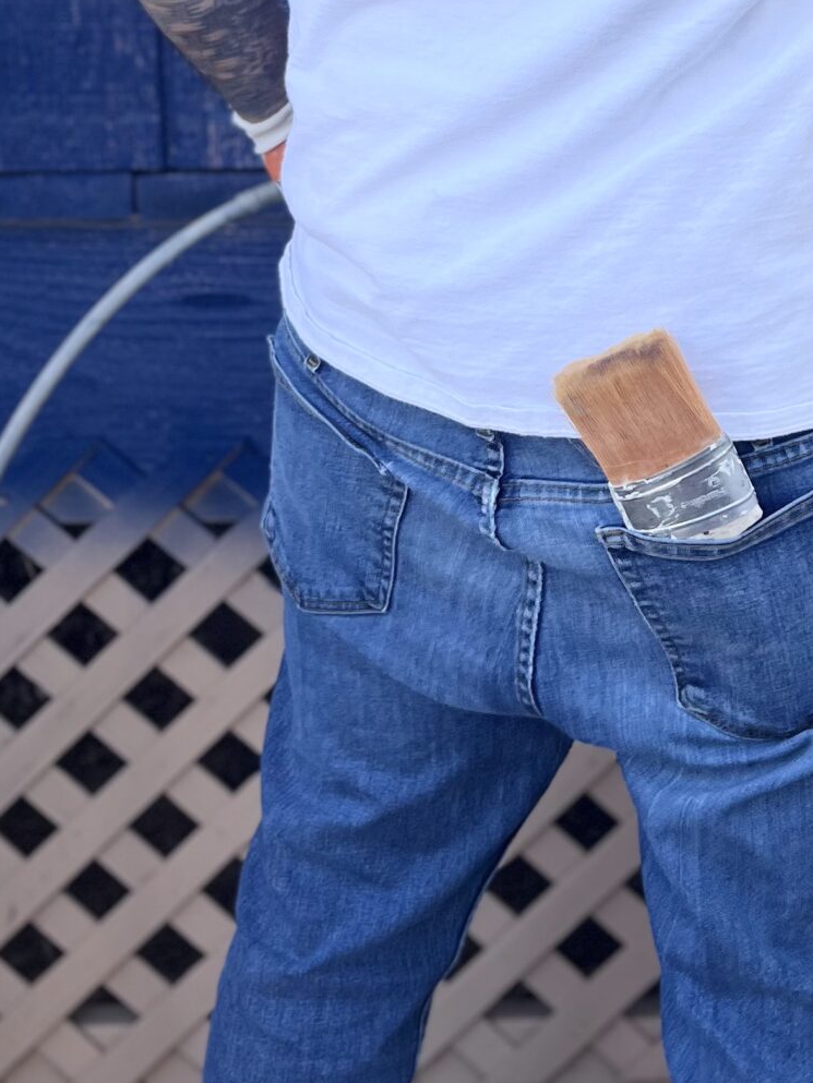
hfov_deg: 21.4
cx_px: 748
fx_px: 2098
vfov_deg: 27.3
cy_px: -12
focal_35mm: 67
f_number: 1.6
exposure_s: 1/461
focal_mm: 5.1
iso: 50
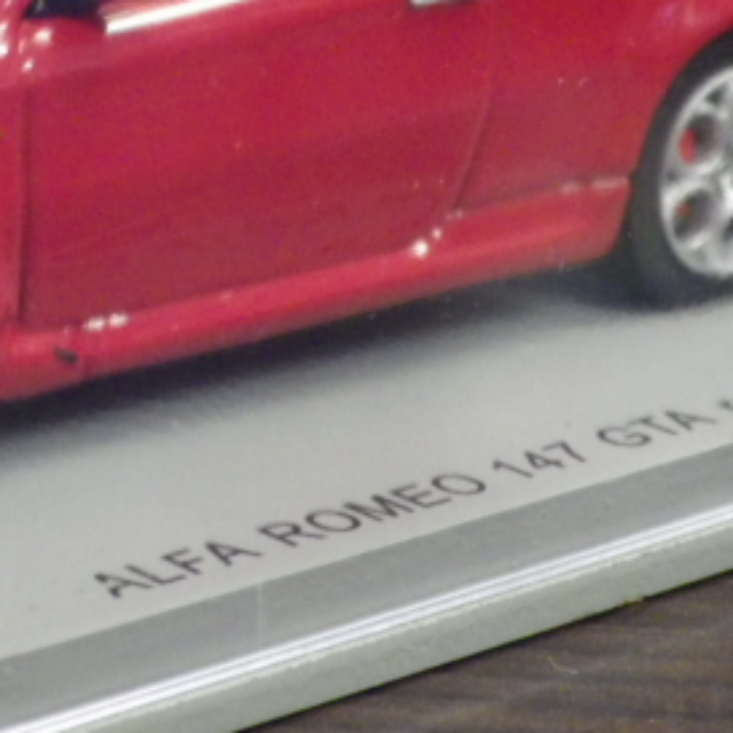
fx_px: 4312
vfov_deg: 9.7
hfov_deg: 9.7
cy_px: 115
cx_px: 24
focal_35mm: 180
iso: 1000
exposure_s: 1/30
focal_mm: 15.6
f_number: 4.4
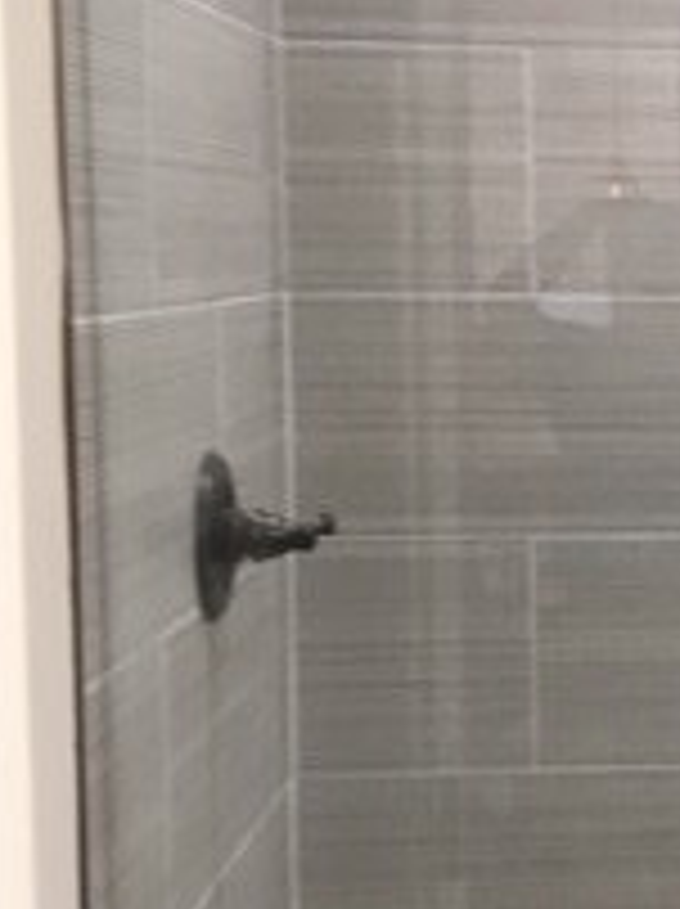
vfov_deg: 21.3
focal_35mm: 92
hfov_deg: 14.8
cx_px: 1040
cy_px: 526
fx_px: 2415
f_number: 2.2
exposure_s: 1/30
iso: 64
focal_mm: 4.15
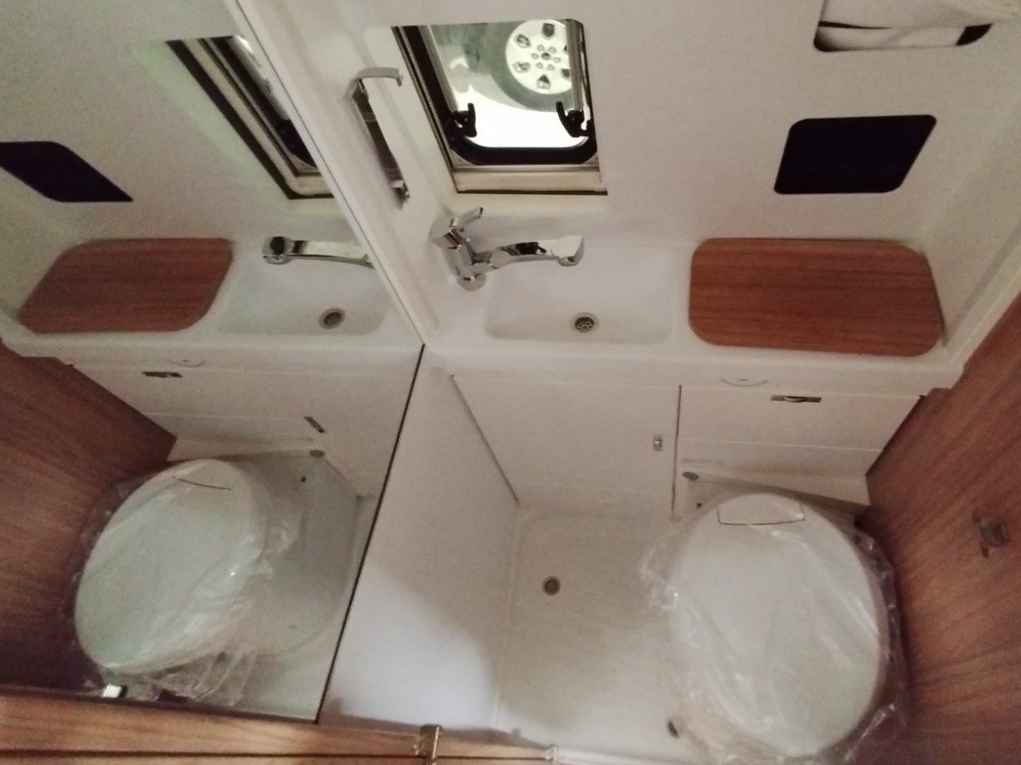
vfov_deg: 63.0
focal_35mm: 21
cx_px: 564
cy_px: 316
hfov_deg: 78.7
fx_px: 619
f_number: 2.2
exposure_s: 1/16.7
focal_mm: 1.65
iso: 2300
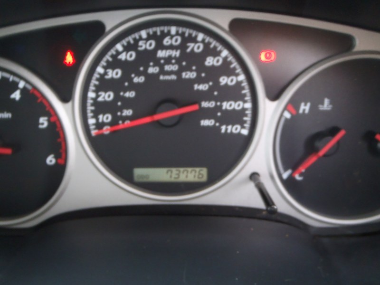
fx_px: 307
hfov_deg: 63.4
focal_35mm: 28
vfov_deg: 49.7
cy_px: 142
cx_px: 190
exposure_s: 1/6
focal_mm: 5
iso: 200
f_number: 3.5
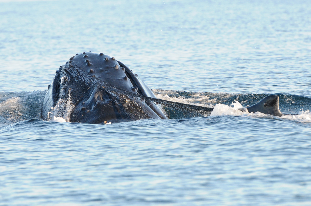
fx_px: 2588
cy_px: 103
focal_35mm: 300
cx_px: 156
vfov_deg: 4.6
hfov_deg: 6.9
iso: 400
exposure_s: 1/1000
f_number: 3.5
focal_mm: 200
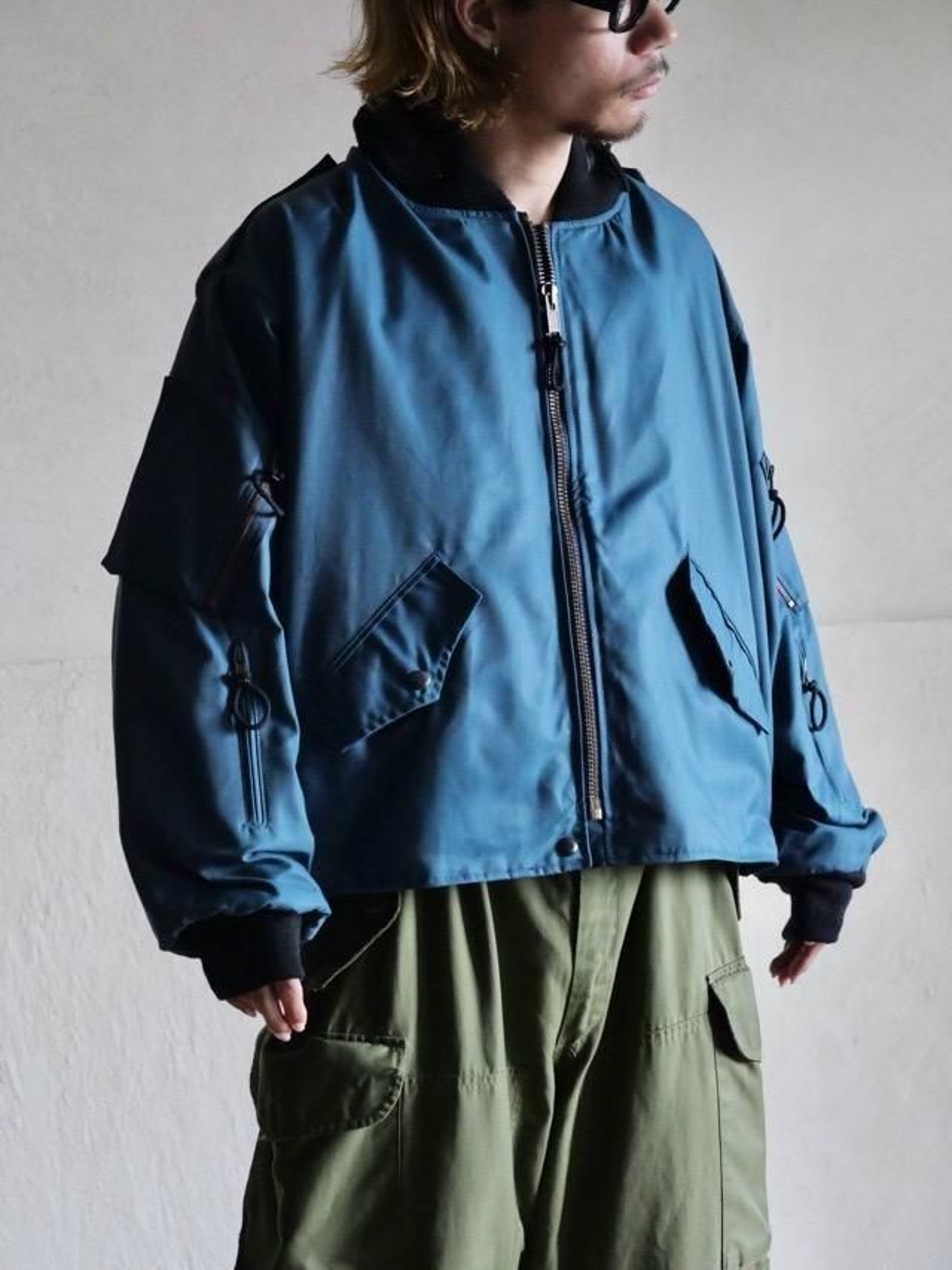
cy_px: 635
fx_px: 3228
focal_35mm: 88
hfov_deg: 16.8
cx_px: 476
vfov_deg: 22.3
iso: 3200
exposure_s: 1/80
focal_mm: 44
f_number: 3.9
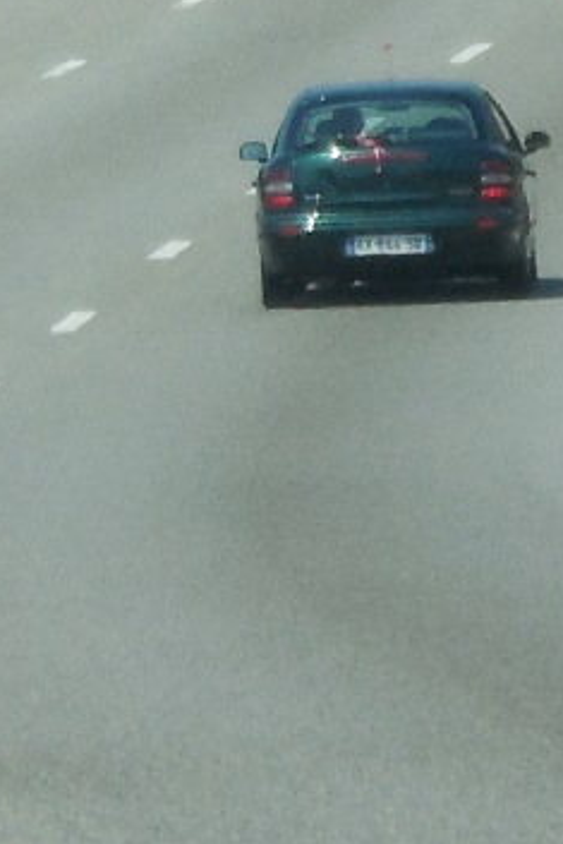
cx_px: -389
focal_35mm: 850
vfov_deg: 2.4
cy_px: -26
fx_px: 19918
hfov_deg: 1.6
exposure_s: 1/320
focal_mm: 27.6
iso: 125
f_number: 6.5
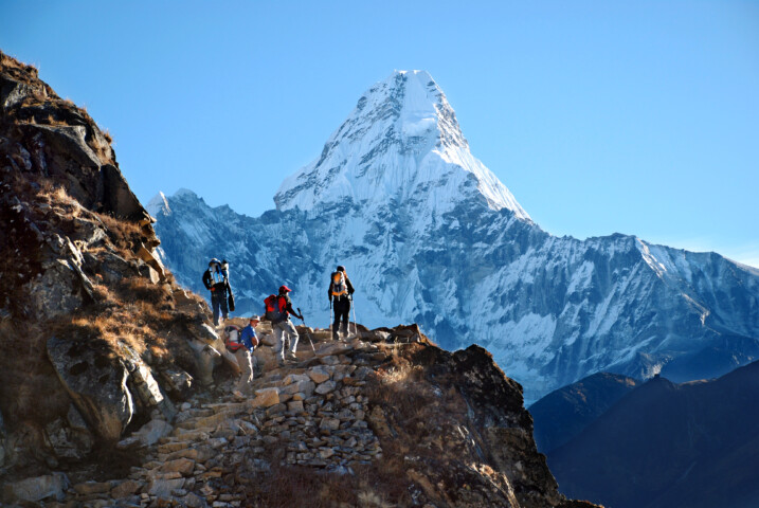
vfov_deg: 12.2
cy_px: 254
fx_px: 2375
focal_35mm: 112
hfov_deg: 18.2
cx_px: 380
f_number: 5.6
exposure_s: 1/320
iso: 200
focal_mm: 75
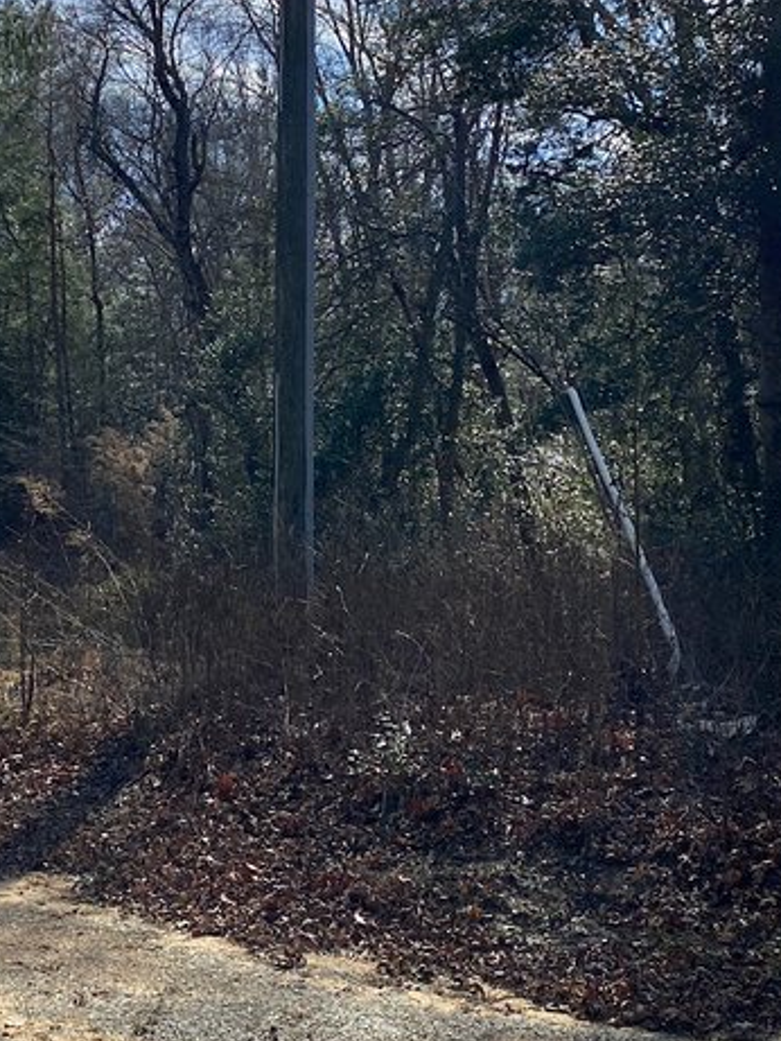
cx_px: 258
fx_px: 1924
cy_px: 213
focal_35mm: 64
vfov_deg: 29.6
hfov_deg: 22.8
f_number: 1.8
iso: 32
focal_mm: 4.25
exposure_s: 1/4274
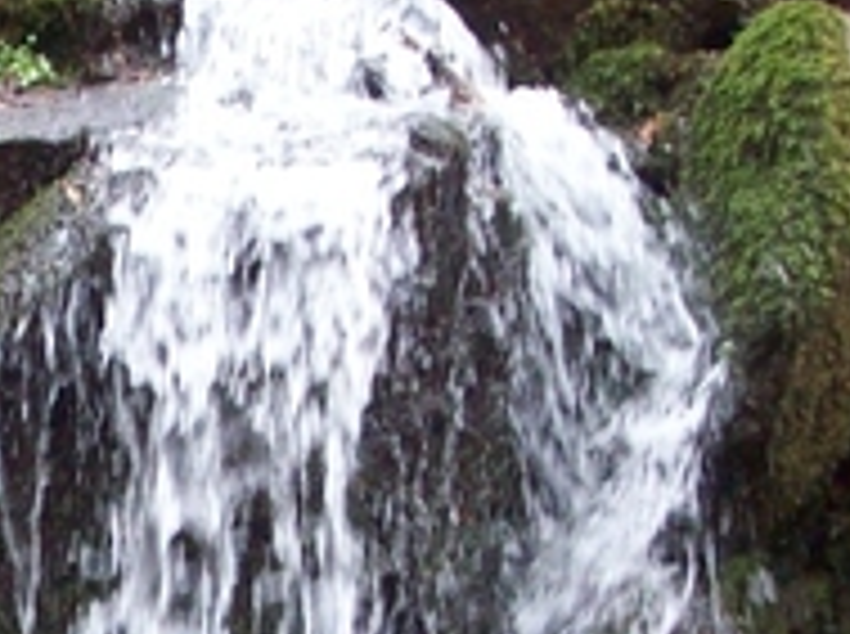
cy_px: 825
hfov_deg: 10.2
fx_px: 4657
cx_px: -238
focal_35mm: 190
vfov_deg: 7.7
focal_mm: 9.4
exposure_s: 1/84.5
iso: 200
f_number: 3.4
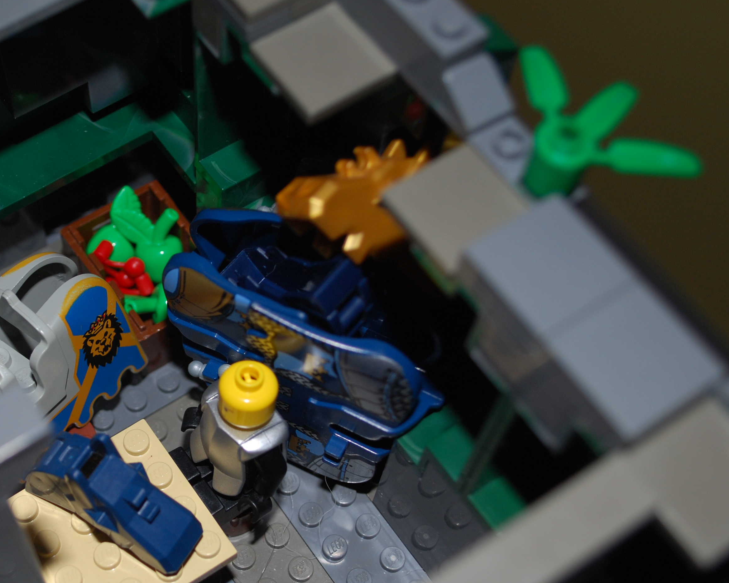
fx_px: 1208
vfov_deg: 27.0
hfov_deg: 32.8
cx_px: 163
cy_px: 375
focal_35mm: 56
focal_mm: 24
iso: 200
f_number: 4.2
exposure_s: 1/60
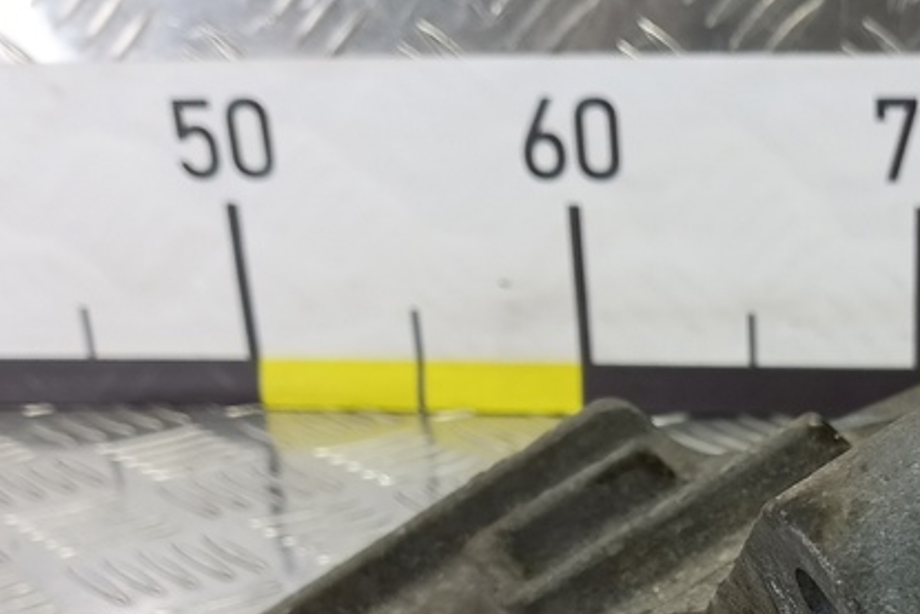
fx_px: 1508
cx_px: 869
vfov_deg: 20.7
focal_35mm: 59
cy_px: 827
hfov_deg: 31.9
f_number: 1.6
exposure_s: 1/50
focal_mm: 4.11
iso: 146
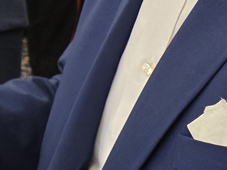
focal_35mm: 152
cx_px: -192
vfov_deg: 9.6
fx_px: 997
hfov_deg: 11.9
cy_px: -55
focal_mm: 6.3
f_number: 1.7
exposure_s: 1/100
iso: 400
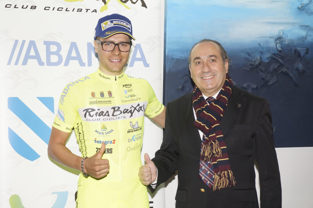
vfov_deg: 18.2
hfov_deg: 27.0
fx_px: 652
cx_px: 156
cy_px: 104
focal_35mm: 75
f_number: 4.5
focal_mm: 50
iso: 800
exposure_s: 1/125
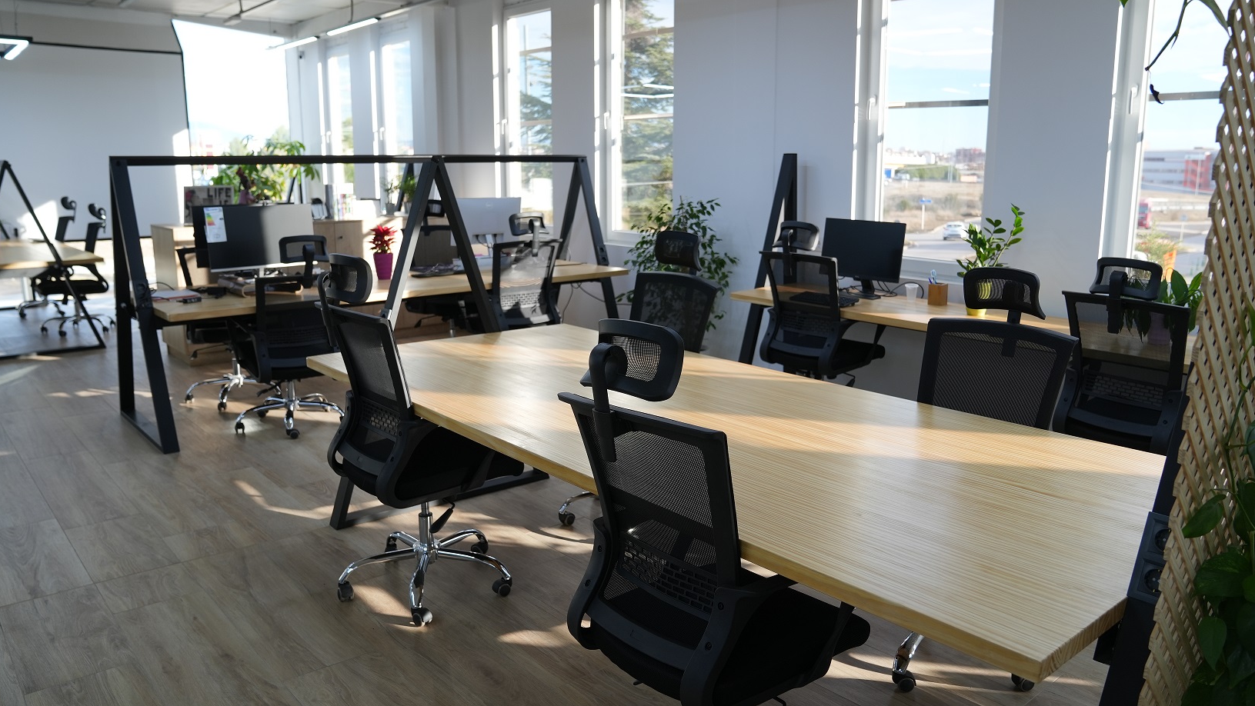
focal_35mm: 27
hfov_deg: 69.8
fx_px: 899
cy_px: 374
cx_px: 670
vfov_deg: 42.9
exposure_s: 1/100
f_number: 3.5
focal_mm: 24
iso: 320
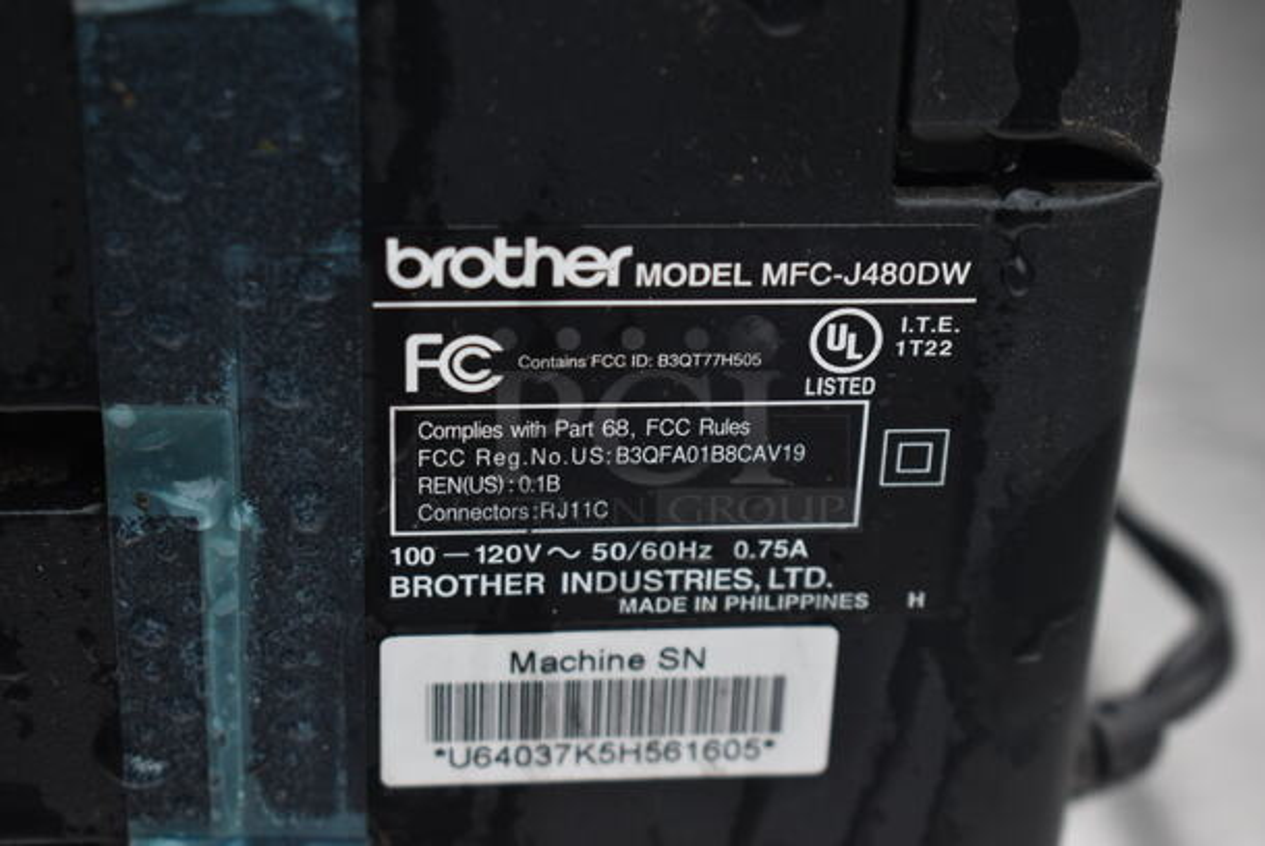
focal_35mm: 75
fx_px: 2638
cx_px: 632
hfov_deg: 27.0
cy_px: 423
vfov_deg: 18.2
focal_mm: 50
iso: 125
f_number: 5.6
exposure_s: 1/80
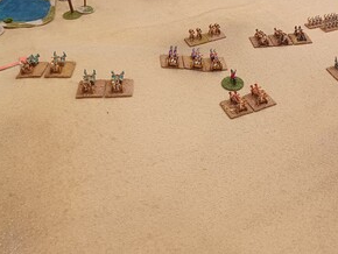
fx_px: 410
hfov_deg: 44.2
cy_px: 58
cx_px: 223
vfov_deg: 33.6
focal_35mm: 42
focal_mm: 4.6
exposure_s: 1/30
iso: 400
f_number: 1.8
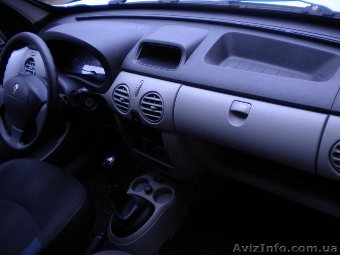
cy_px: 128
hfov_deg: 52.6
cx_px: 170
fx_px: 344
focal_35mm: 35
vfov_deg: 40.7
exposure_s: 1/59.8
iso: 153
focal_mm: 6.3
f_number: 3.1
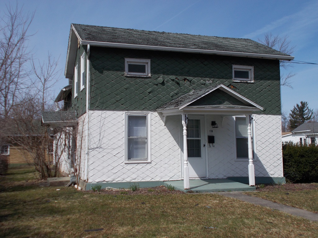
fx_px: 404
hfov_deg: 42.9
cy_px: 119
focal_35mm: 44
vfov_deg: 32.9
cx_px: 159
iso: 80
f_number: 10.6
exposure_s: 1/200
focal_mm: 7.9
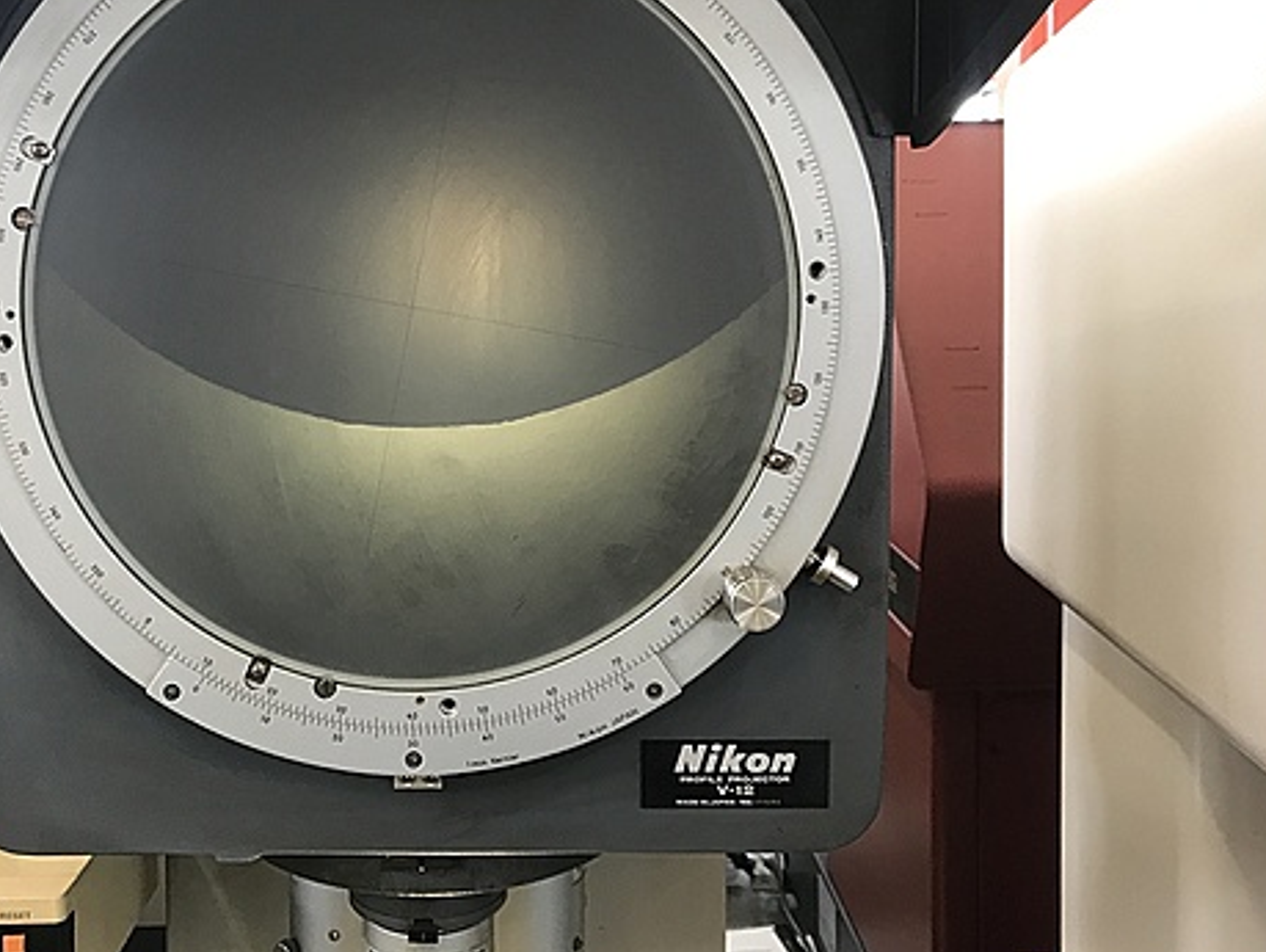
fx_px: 1427
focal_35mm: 39
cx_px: 502
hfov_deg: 47.5
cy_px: 323
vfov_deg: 36.5
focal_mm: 3.99
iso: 40
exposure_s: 1/20
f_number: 1.8
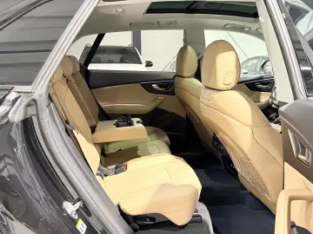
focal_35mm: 24
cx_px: 156
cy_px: 117
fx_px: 217
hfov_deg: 71.6
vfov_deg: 56.8
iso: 640
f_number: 1.78
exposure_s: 1/50
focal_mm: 6.76
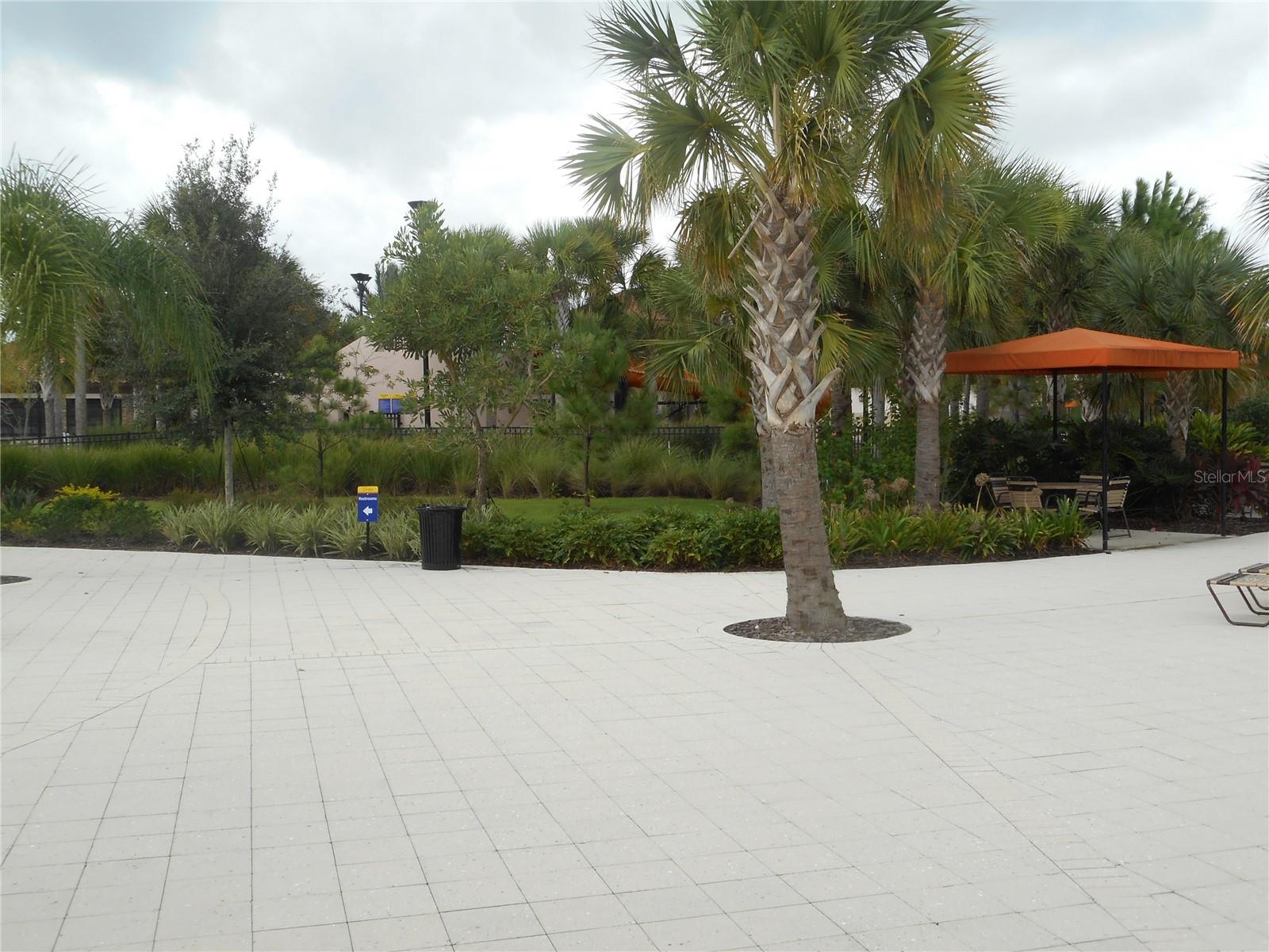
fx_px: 1430
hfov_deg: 47.9
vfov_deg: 36.8
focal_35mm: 39
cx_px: 634
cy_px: 476
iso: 80
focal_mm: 6.9
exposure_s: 1/200
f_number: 4.5
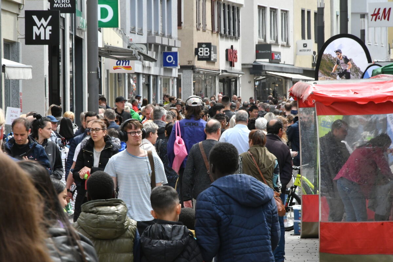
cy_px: 131
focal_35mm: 300
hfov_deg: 6.9
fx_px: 3275
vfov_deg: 4.6
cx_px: 196
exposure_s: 1/160
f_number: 29
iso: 1600
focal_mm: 200
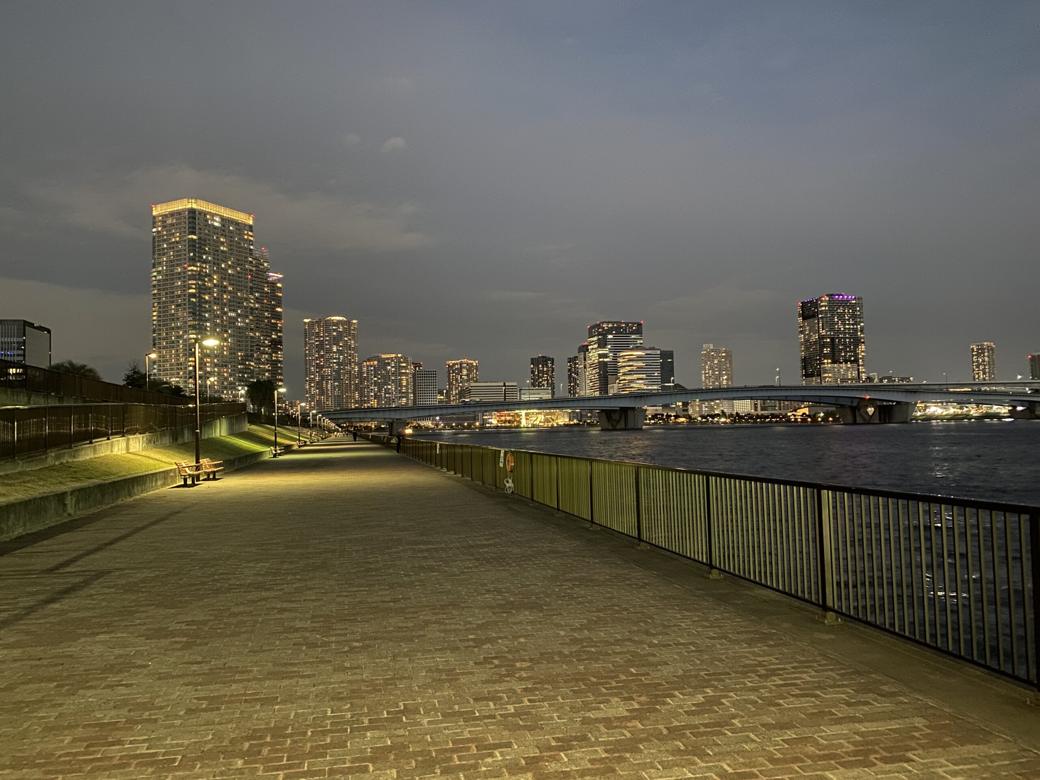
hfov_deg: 67.3
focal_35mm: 26
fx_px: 781
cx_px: 520
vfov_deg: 53.1
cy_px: 390
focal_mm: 4.25
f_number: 1.8
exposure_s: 1/8
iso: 500
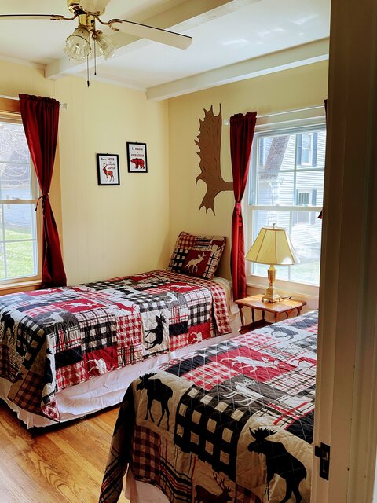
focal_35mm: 29
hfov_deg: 48.2
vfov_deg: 61.7
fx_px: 421
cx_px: 188
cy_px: 252
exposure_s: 1/120
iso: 32
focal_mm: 3
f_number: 1.8
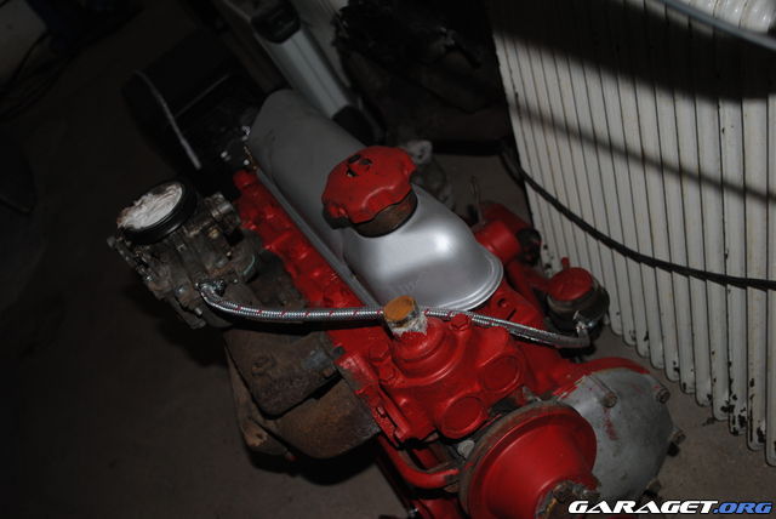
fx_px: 777
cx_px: 388
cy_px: 260
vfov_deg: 36.9
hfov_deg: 53.1
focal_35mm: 36
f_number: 4
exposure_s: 1/60
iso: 200
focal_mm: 24
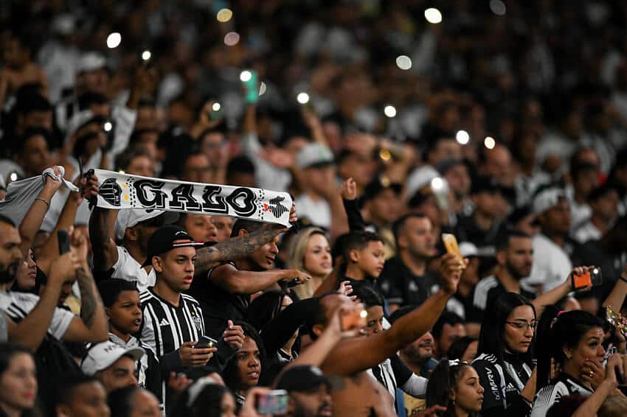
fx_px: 6964
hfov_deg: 5.2
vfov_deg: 3.4
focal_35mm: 400
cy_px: 208
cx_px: 314
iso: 2500
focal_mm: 400
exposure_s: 1/2000
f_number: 2.8
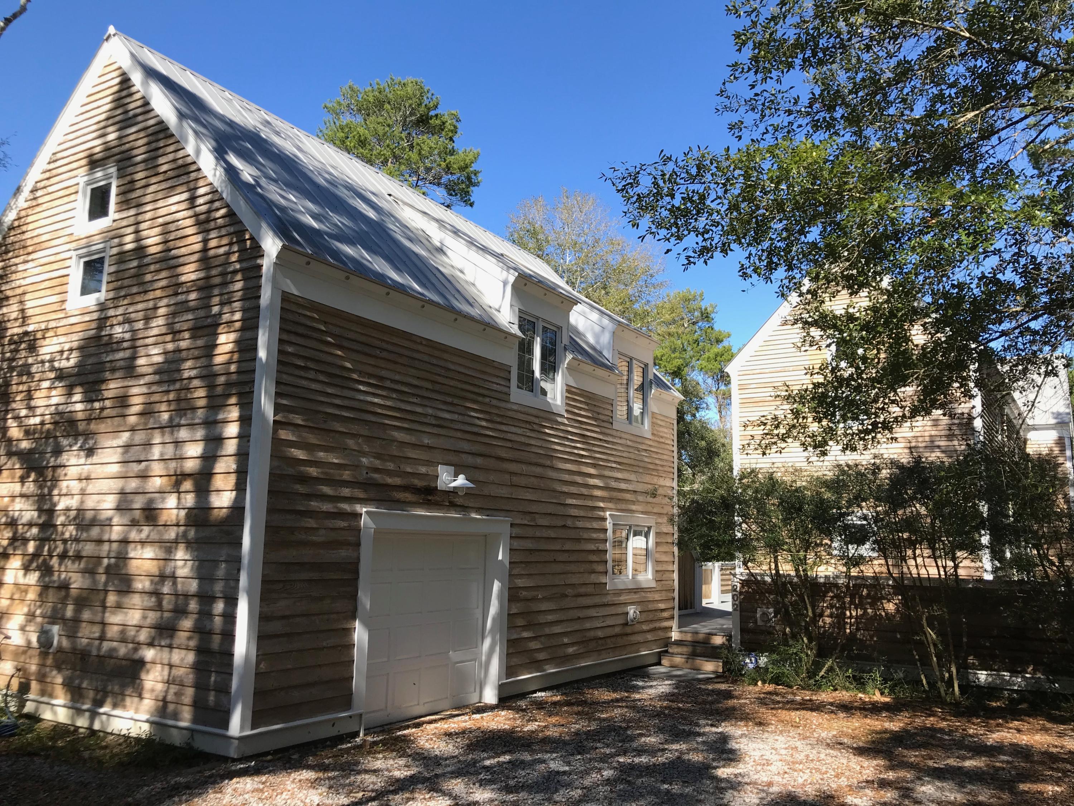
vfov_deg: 49.7
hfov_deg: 63.4
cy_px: 403
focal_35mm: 28
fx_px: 869
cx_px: 537
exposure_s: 1/847
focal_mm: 3.99
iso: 20
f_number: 1.8
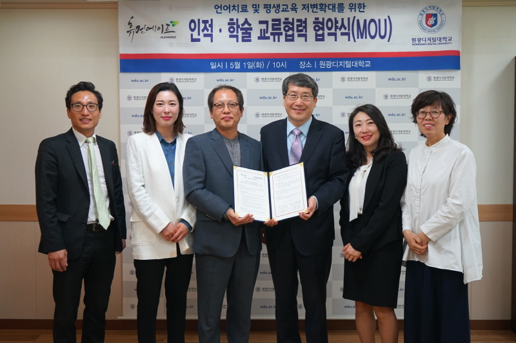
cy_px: 172
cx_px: 258
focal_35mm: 35
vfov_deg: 37.8
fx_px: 501
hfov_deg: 54.5
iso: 640
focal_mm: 35
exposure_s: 1/160
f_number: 4
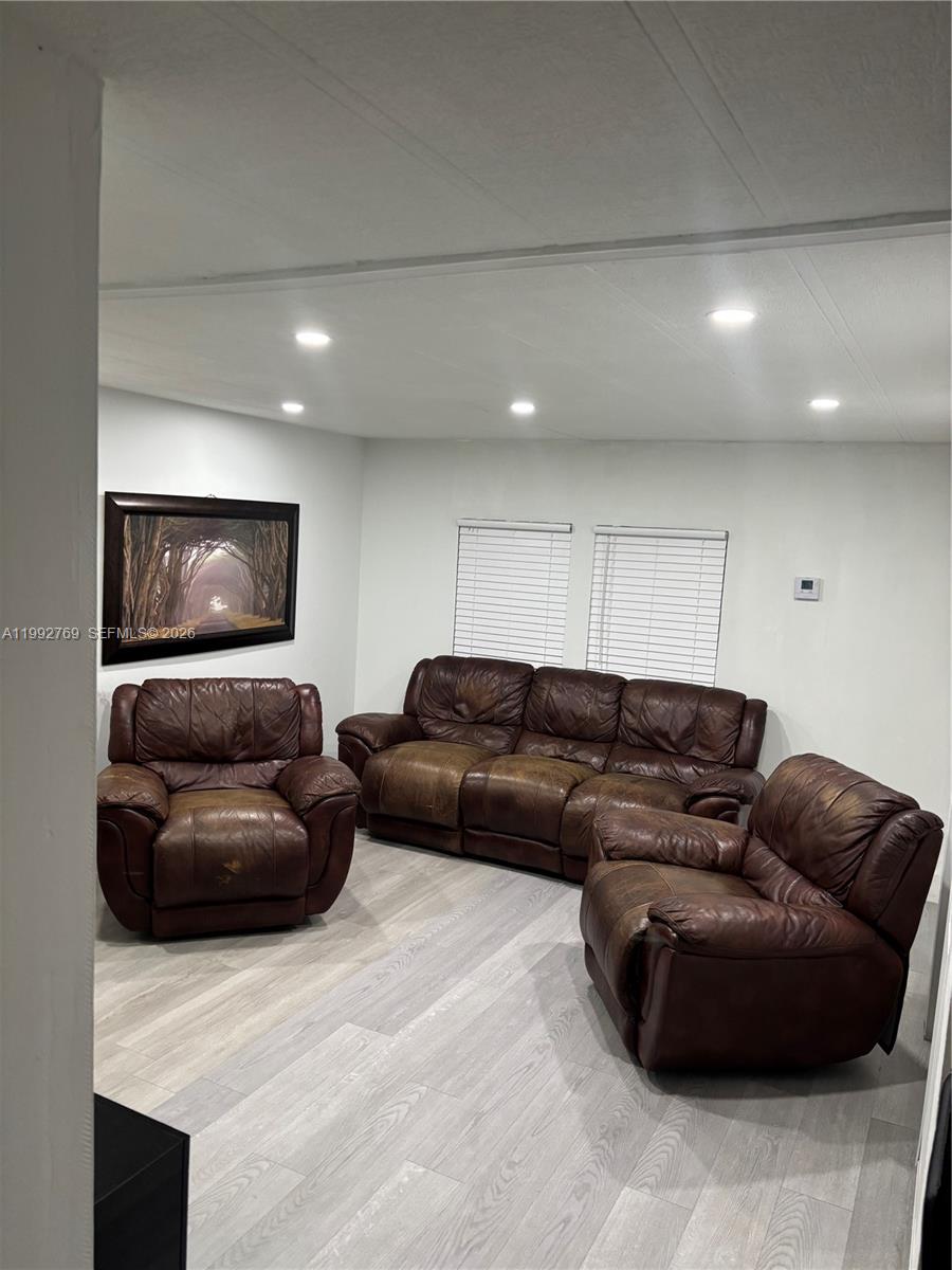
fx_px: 953
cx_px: 476
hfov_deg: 53.1
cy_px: 635
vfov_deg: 67.3
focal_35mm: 26
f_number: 1.6
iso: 200
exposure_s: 1/60
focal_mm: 5.96
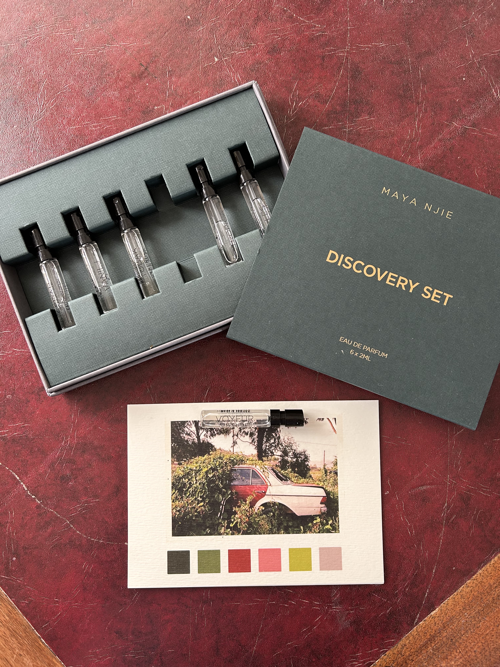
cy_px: 334
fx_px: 501
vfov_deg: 67.3
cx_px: 250
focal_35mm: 26
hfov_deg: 53.1
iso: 100
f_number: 1.5
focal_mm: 5.7
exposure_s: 1/121
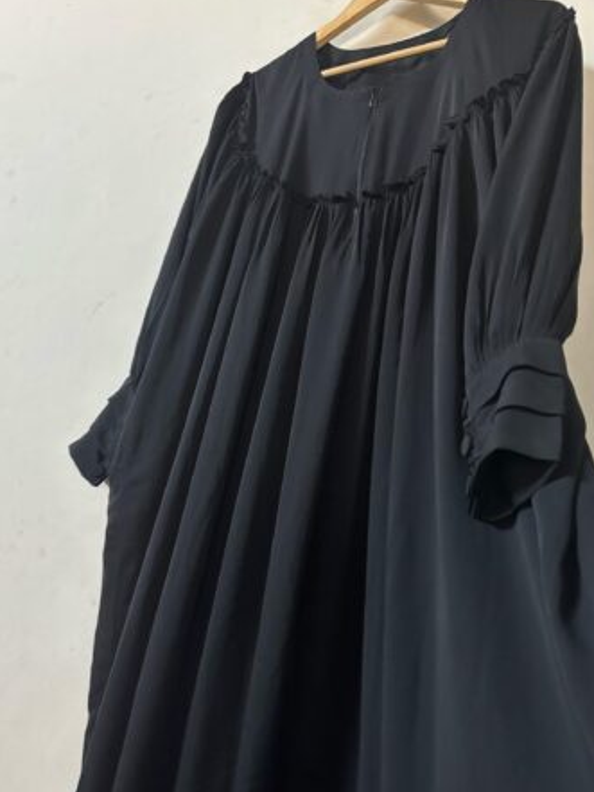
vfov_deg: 61.5
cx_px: 296
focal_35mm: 29
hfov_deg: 48.2
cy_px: 437
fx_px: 663
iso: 400
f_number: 1.78
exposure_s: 1/60
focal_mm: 6.86
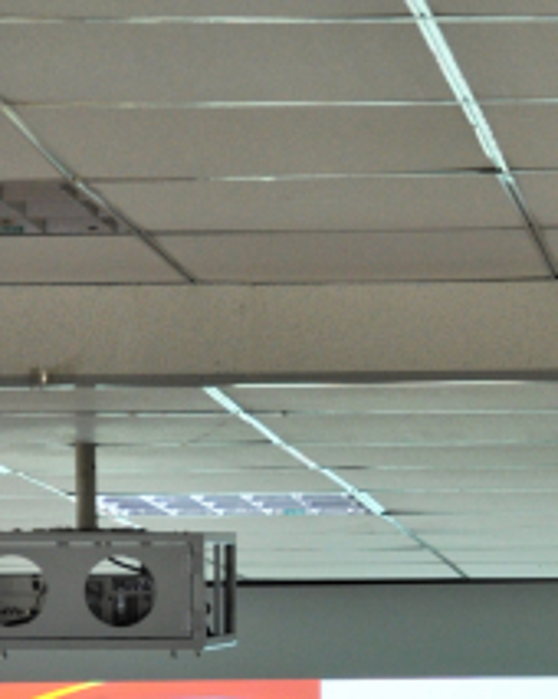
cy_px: 663
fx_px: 4548
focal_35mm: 220
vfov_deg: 8.7
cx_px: 821
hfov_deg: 6.9
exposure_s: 1/30
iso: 720
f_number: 5
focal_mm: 52
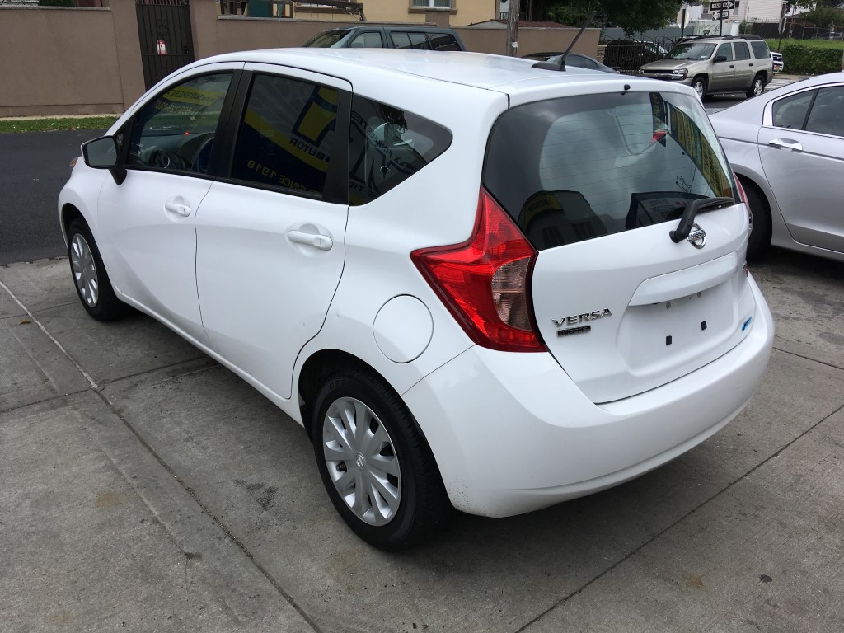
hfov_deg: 61.7
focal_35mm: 29
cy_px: 316
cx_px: 422
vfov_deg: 48.2
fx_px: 707
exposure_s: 1/827
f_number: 2.2
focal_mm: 4.15
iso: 25
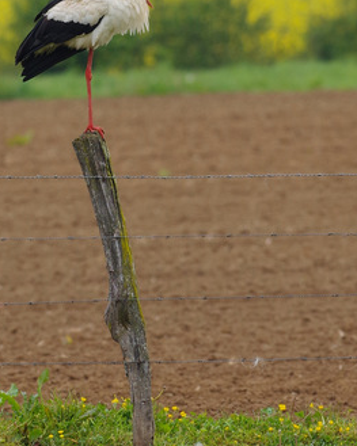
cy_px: 182
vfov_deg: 3.1
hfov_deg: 2.5
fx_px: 8139
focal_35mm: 616
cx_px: 176
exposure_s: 1/400
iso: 200
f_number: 5
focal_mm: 300
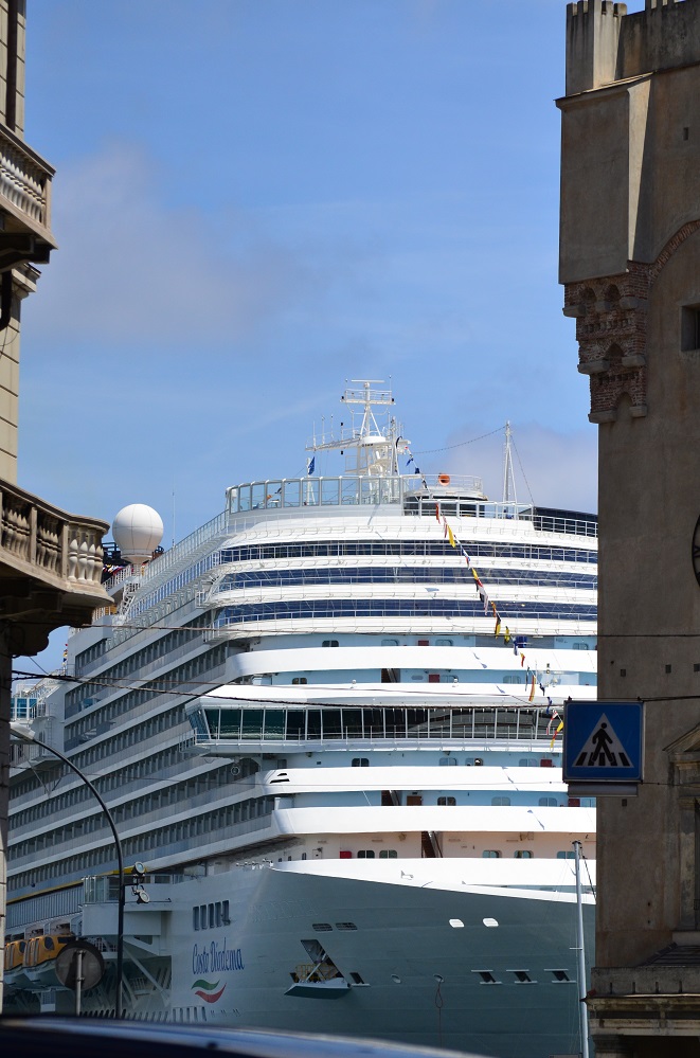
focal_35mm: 147
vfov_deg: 14.0
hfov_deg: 9.3
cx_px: 350
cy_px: 529
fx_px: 4310
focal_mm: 98
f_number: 4.5
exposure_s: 1/8000
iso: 560
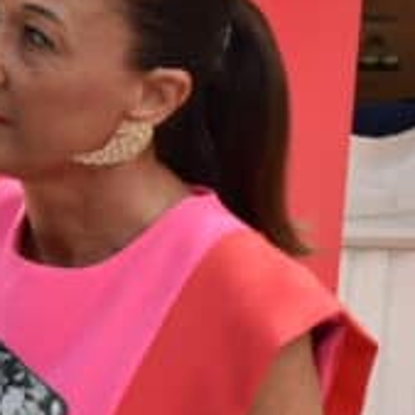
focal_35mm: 151
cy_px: 169
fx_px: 2048
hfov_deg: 10.3
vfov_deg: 11.6
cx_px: -526
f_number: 7.1
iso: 200
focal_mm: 26
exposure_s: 1/250
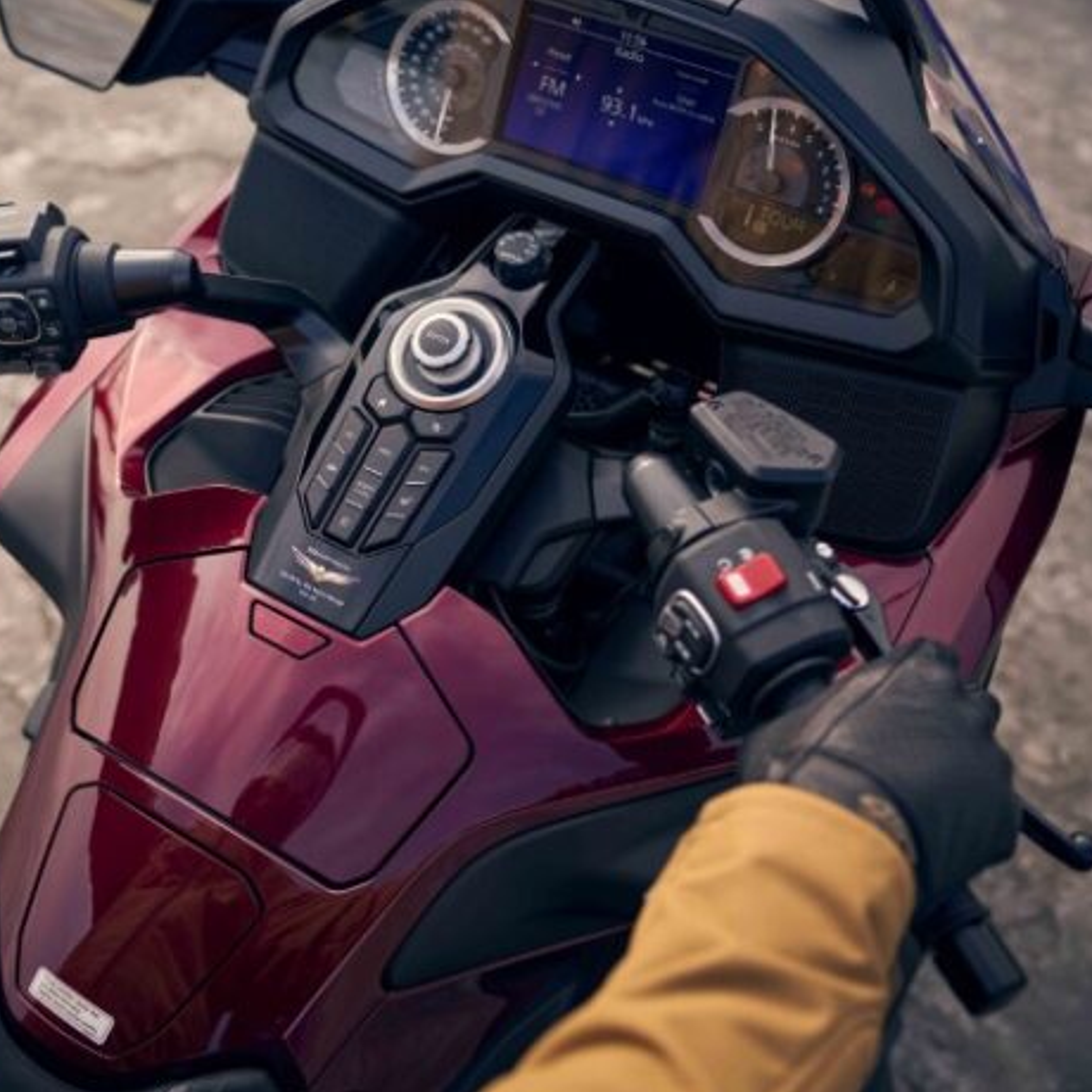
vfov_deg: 37.6
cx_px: 373
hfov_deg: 37.2
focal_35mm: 45
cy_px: 546
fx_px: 1606
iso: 100
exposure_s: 1/2000
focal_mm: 35
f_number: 2.5
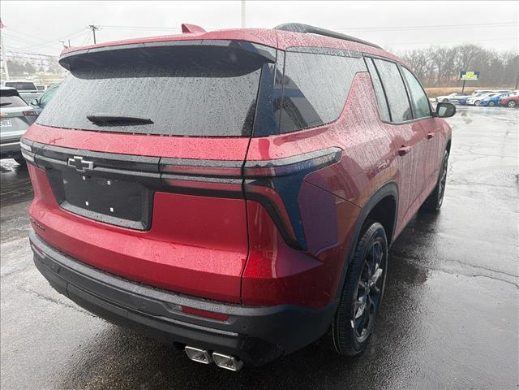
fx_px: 360
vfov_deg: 56.8
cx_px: 260
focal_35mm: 24
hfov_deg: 71.6
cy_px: 195
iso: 100
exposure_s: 1/309
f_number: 1.78
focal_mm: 6.76
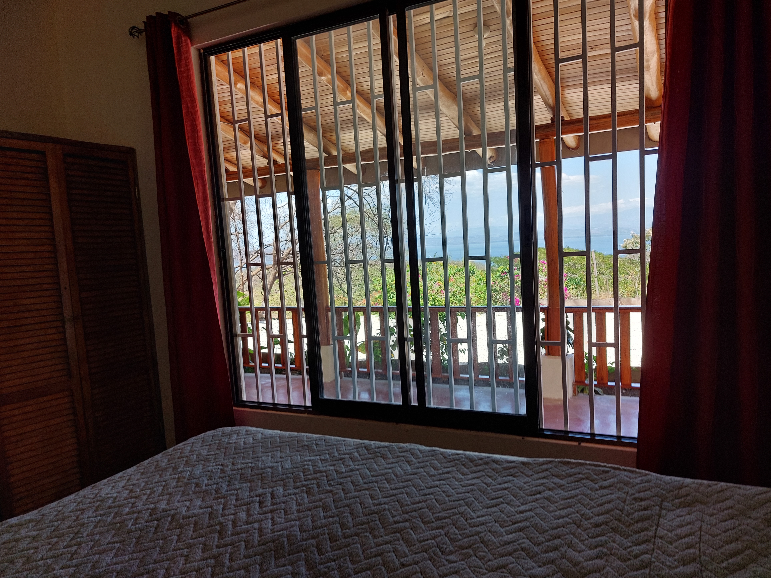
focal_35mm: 24
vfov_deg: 56.8
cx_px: 386
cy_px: 289
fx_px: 535
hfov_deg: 71.6
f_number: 1.8
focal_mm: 5.23
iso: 25
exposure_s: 1/287
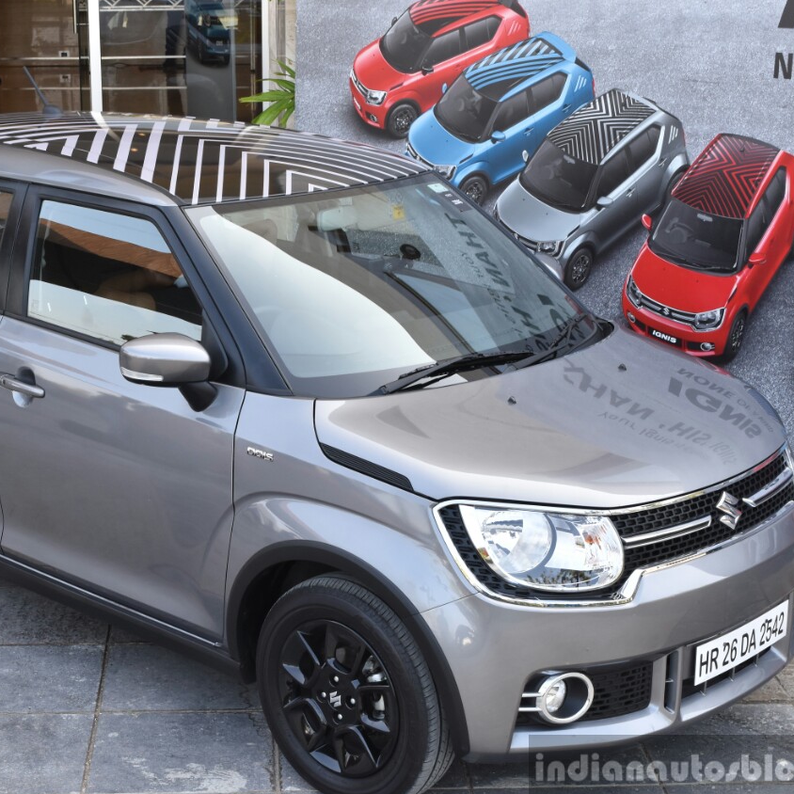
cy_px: 399
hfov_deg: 25.4
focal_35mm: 68
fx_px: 1755
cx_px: 309
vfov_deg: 25.5
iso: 500
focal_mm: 35
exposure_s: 1/80
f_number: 11
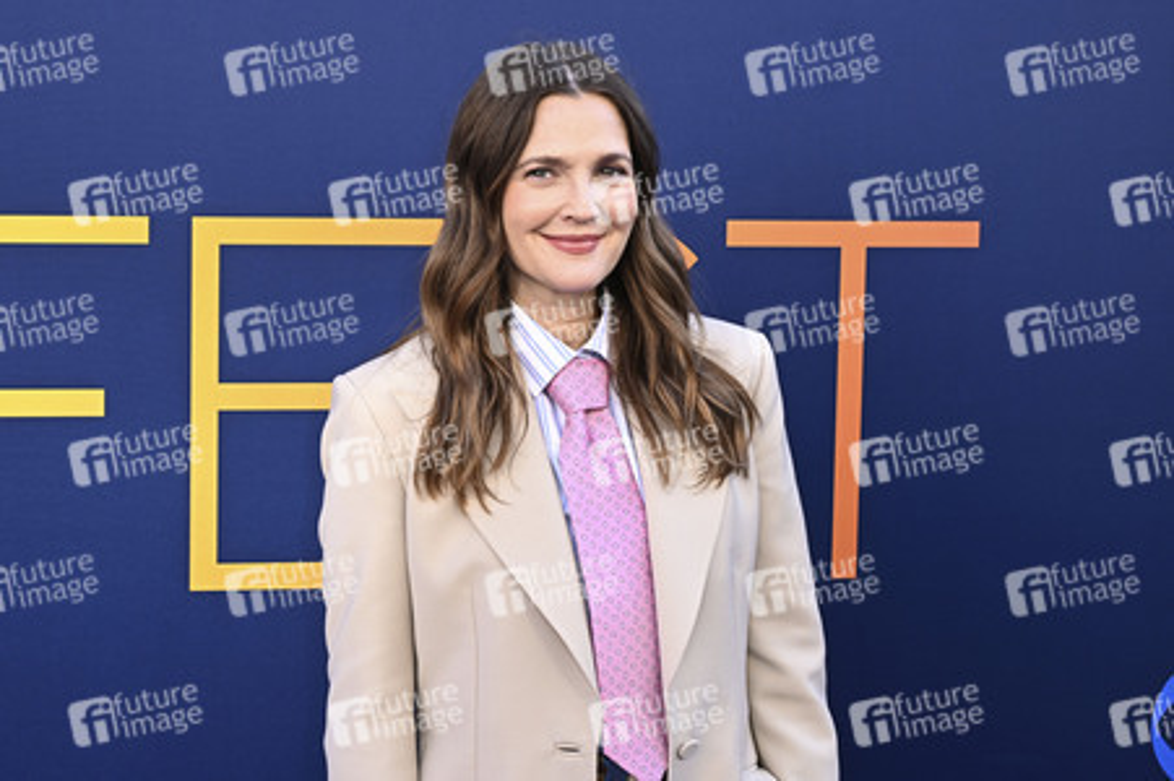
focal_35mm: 54
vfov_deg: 25.0
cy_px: 390
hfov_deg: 36.9
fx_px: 1760
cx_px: 587
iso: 400
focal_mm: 54
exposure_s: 1/200
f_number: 5.6
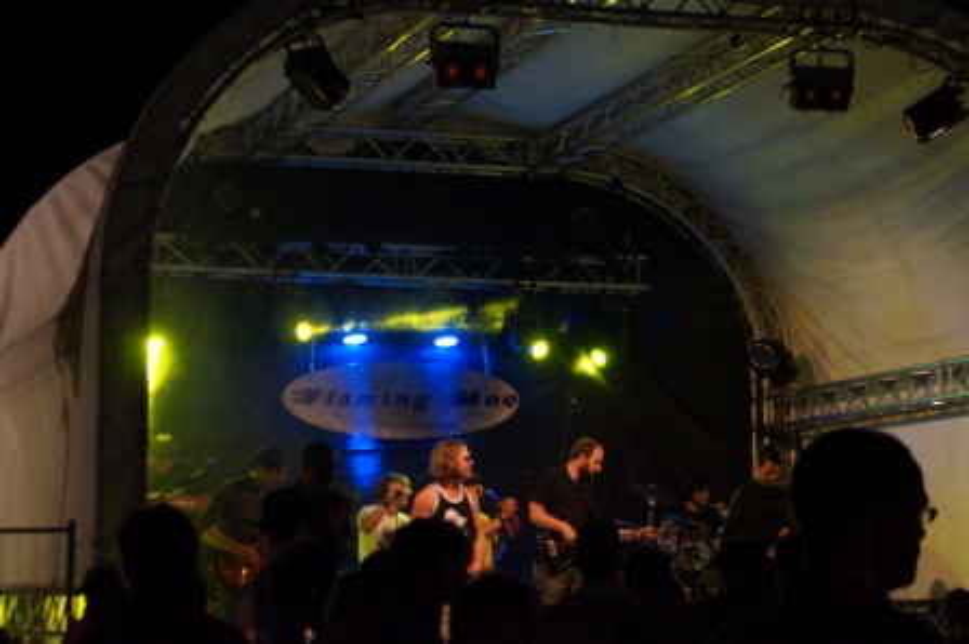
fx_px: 2421
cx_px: 484
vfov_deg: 15.2
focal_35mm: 90
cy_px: 322
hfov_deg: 22.6
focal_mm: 60
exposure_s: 1/60
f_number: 5
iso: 3200
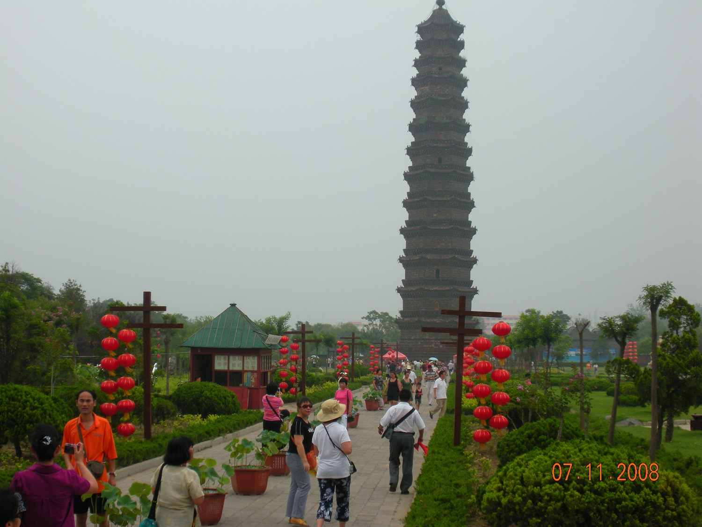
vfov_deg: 28.0
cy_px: 264
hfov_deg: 36.8
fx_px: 1055
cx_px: 351
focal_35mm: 52
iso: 88
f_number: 4.4
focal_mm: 9.1
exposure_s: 1/500
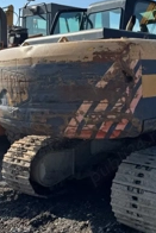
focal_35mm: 51
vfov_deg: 38.4
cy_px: 76
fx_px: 331
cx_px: 151
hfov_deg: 25.4
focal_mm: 6.76
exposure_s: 1/5348
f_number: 1.78
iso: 80
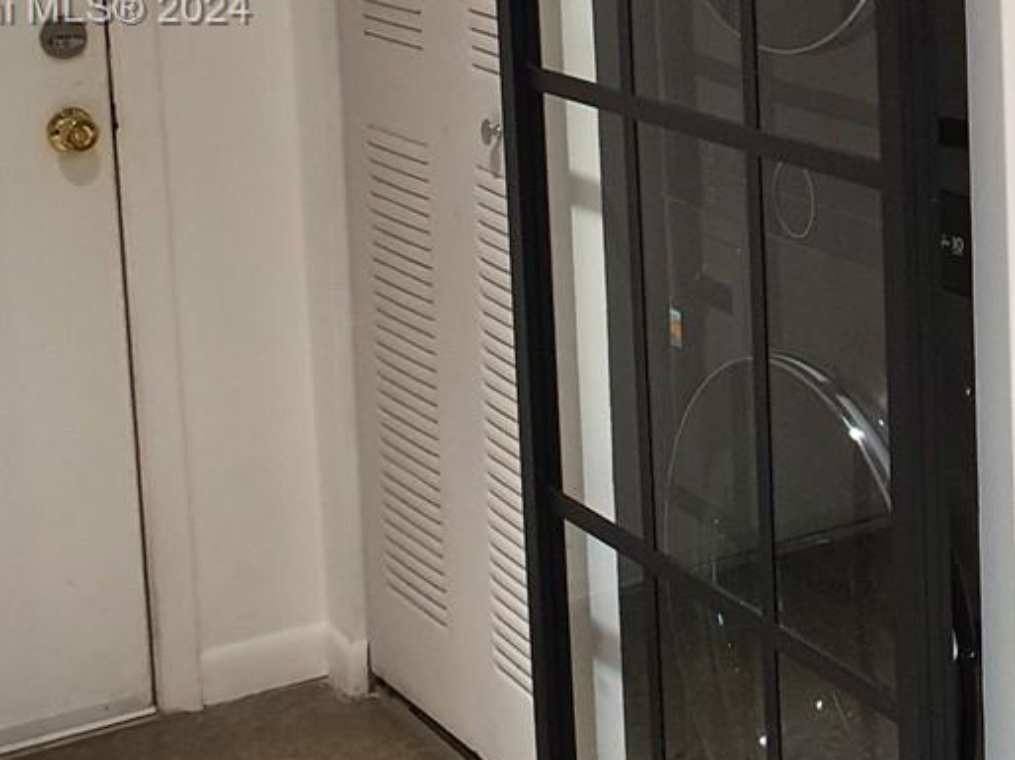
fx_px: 2374
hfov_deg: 22.4
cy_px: 12
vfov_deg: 17.8
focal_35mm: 81
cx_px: 1199
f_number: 2.4
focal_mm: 4.3
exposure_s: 1/40
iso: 400
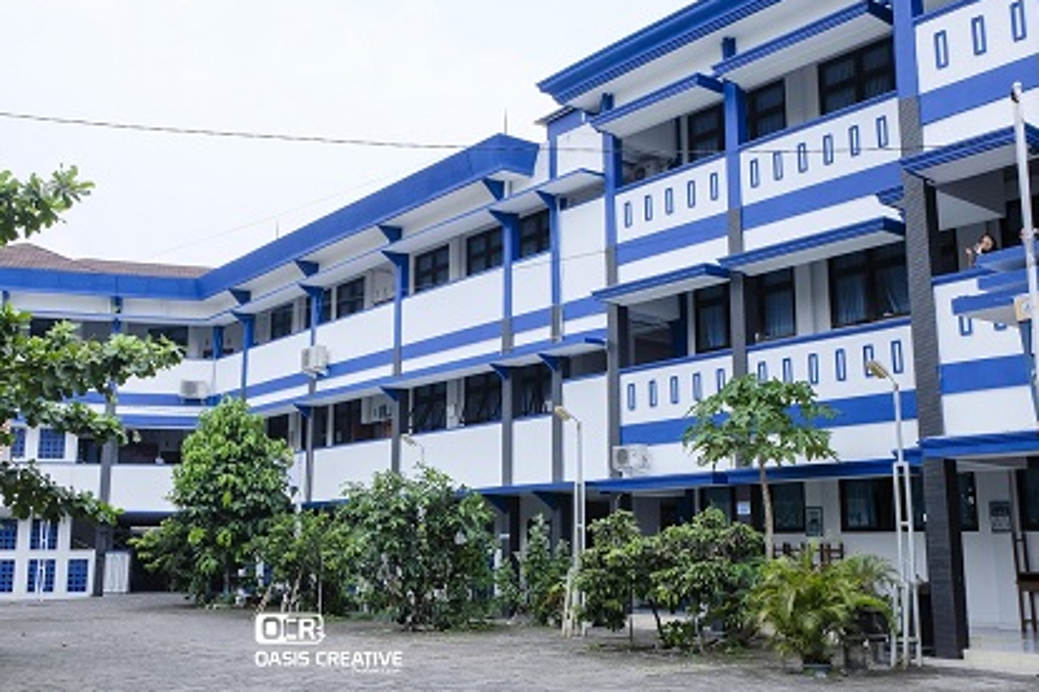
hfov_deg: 50.7
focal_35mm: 38
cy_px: 343
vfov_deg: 35.1
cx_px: 517
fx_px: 1097
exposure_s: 1/250
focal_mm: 23.2
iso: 400
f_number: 9
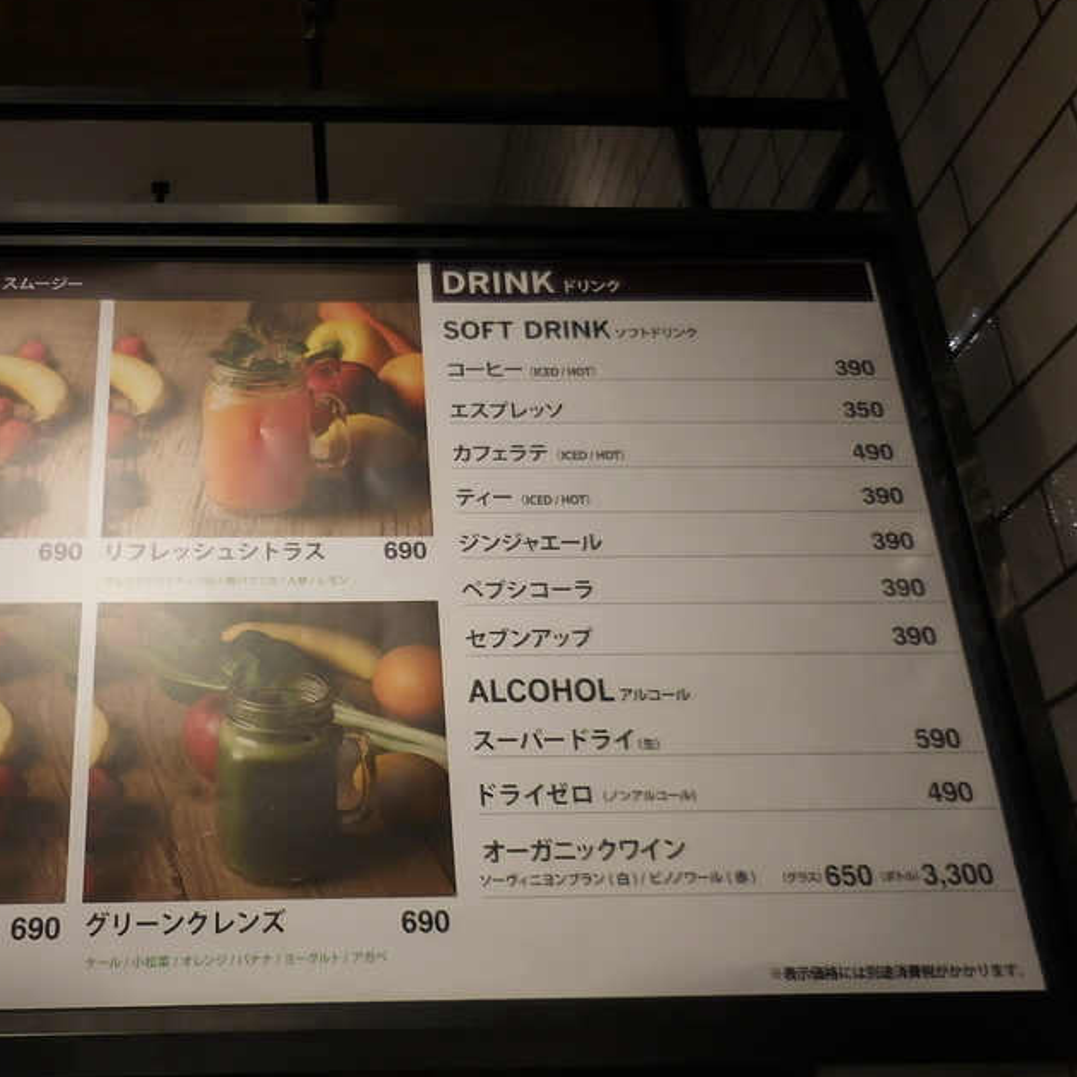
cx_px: 329
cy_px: 563
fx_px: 1267
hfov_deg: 45.1
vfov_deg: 46.0
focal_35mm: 36
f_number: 3.3
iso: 125
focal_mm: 4.5
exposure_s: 1/80
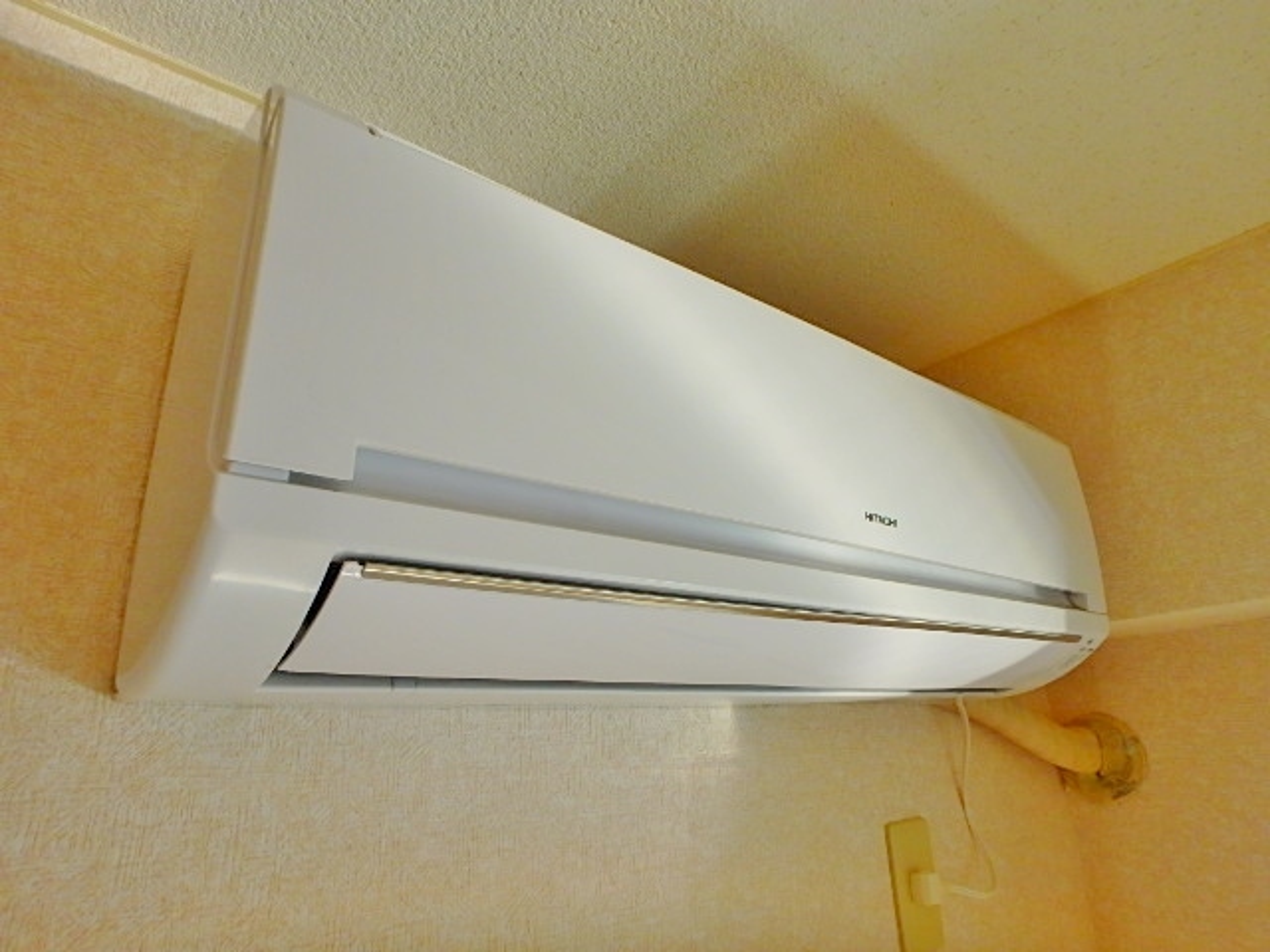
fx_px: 770
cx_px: 635
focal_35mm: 21
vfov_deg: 63.4
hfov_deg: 79.0
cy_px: 476
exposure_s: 1/160
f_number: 3.5
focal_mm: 3.7
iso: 125
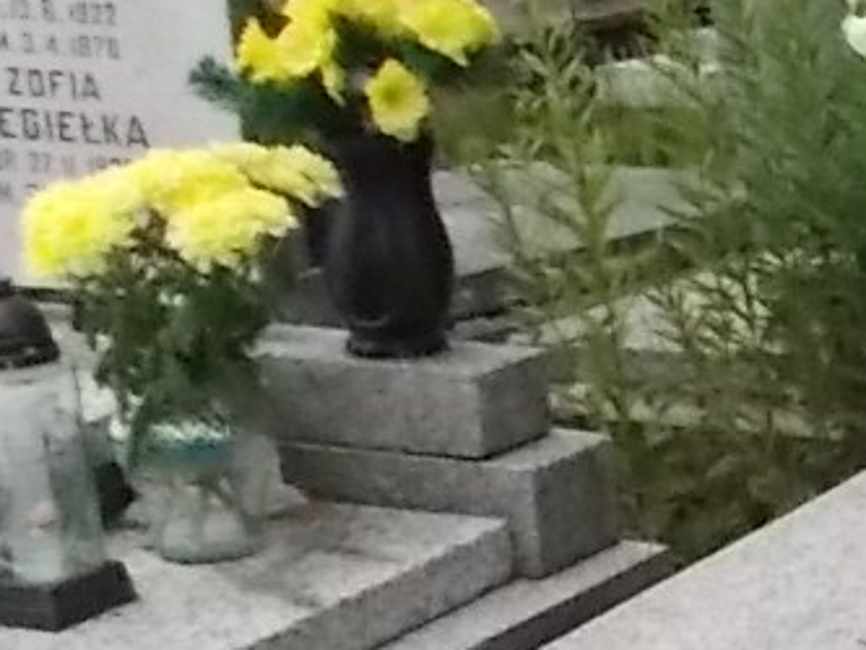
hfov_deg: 14.3
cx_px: 1464
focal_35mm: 125
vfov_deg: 11.7
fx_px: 3128
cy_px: 744
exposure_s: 1/200
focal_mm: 4.6
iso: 400
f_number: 8
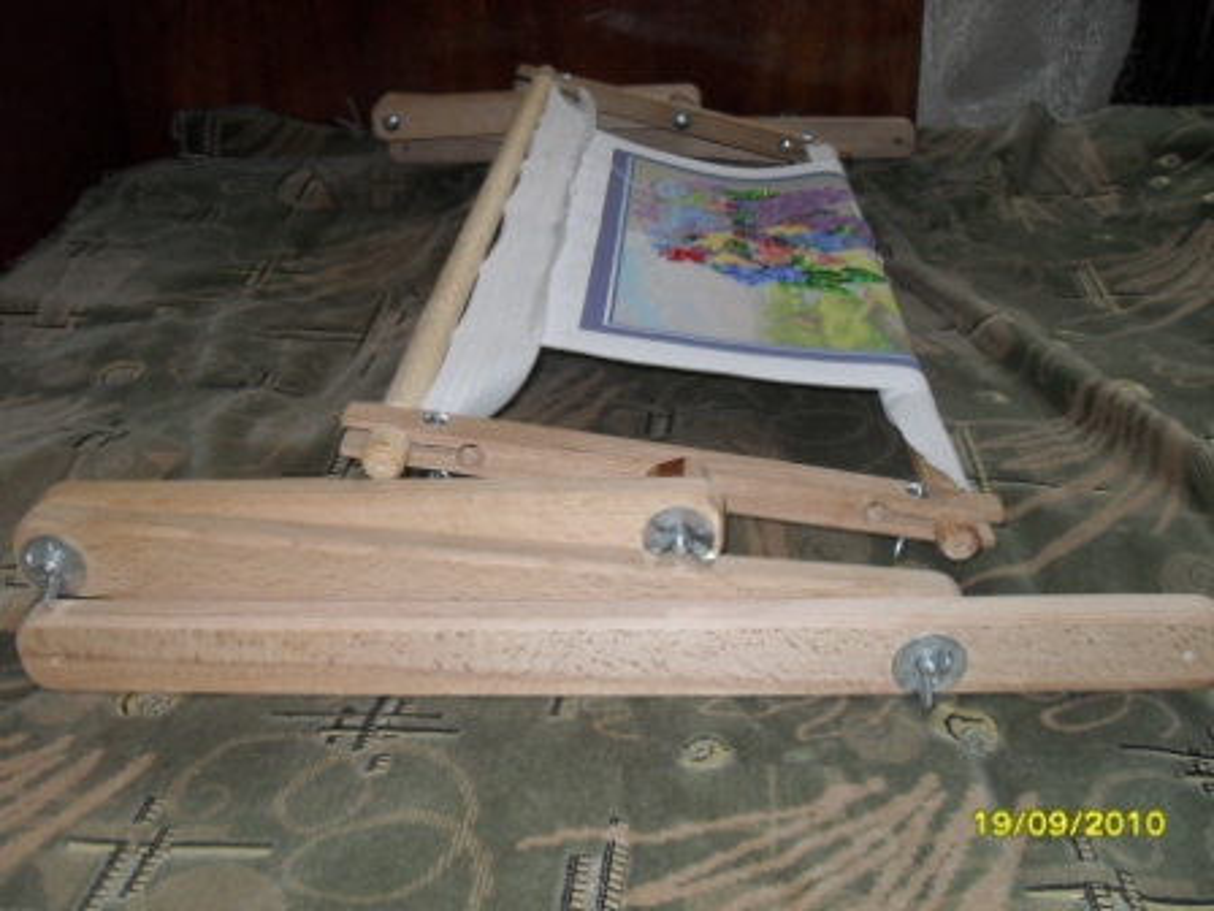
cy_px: 456
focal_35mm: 35
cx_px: 607
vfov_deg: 40.7
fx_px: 1227
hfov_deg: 52.6
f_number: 2.8
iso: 200
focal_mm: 6.2
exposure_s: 1/45
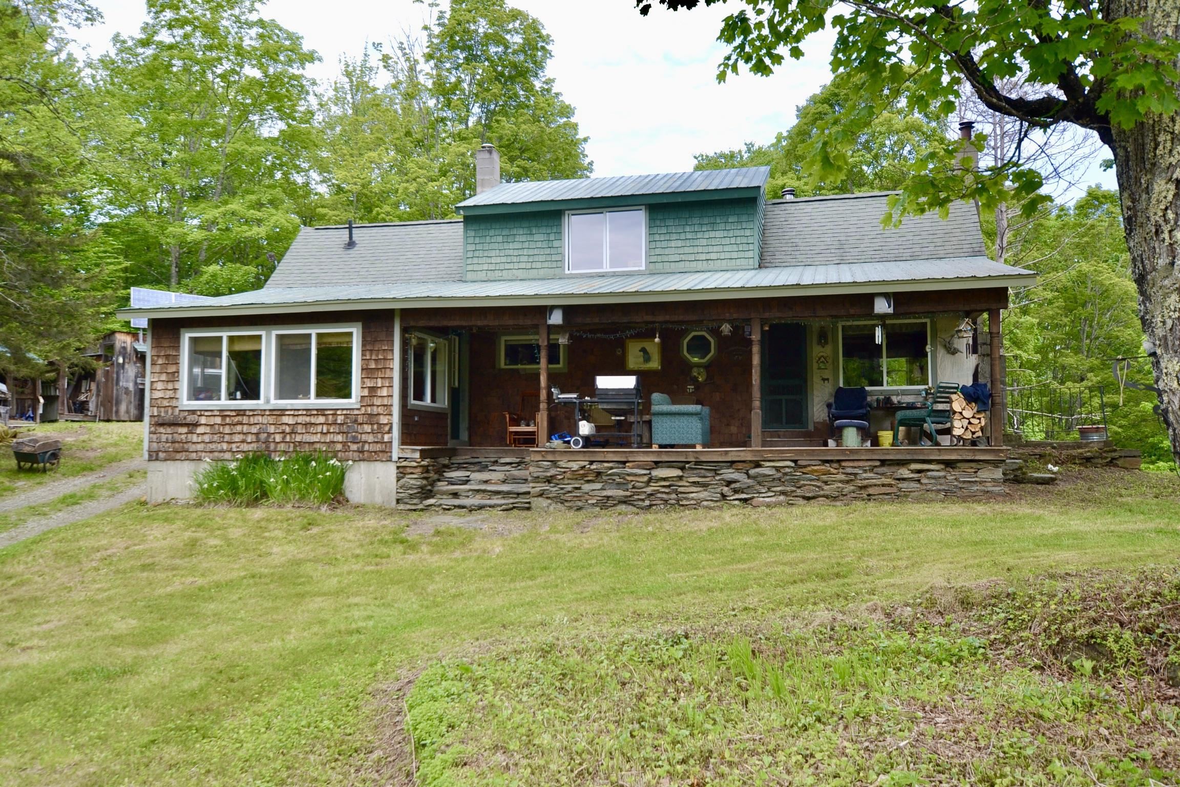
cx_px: 590
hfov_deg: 61.9
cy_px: 394
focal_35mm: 30
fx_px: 983
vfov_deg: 43.6
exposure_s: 1/160
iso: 100
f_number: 6.3
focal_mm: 20
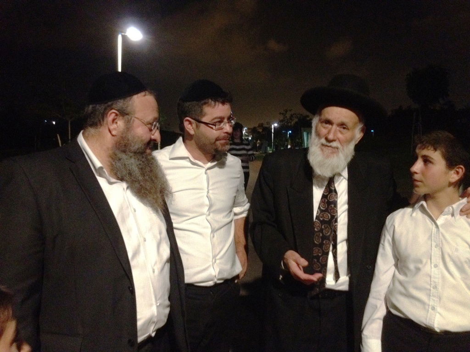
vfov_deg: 40.7
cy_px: 176
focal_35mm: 35
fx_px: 475
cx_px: 235
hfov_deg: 52.6
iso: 800
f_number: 2.4
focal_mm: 4.28
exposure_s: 1/15
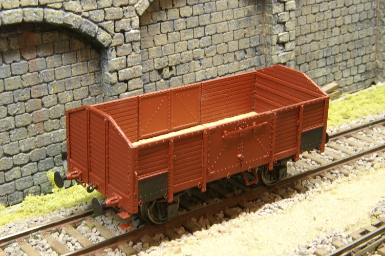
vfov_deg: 18.1
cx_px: 192
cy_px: 128
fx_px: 801
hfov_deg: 27.0
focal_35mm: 75
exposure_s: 6
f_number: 32
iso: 200
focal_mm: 50
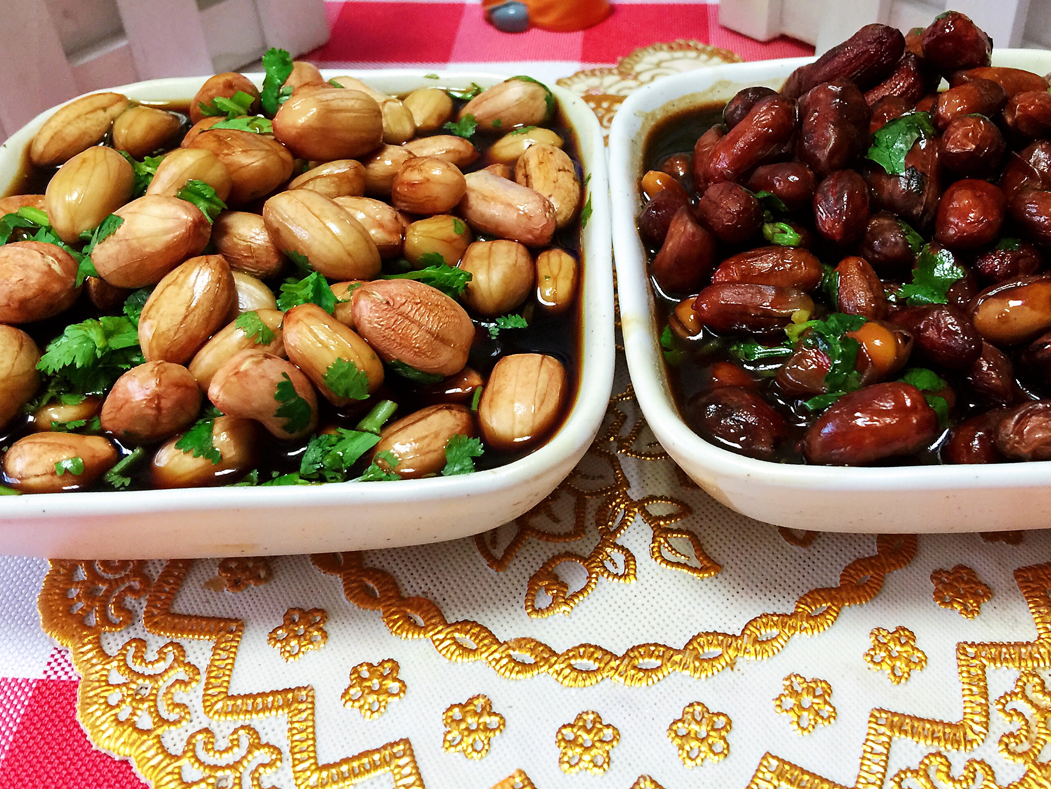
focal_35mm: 37
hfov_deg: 49.9
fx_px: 1123
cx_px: 617
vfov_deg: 38.4
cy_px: 291
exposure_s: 1/17
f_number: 2.2
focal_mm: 4.15
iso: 100
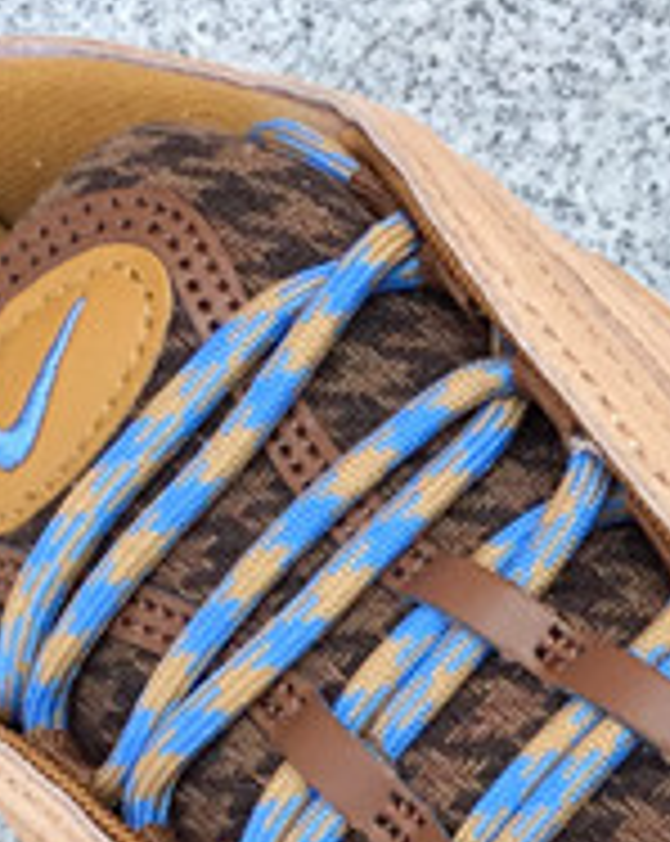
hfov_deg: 10.2
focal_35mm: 146
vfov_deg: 13.0
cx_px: 980
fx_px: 3628
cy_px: 844
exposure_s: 1/302
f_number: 2.4
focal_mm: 3.3
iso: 25
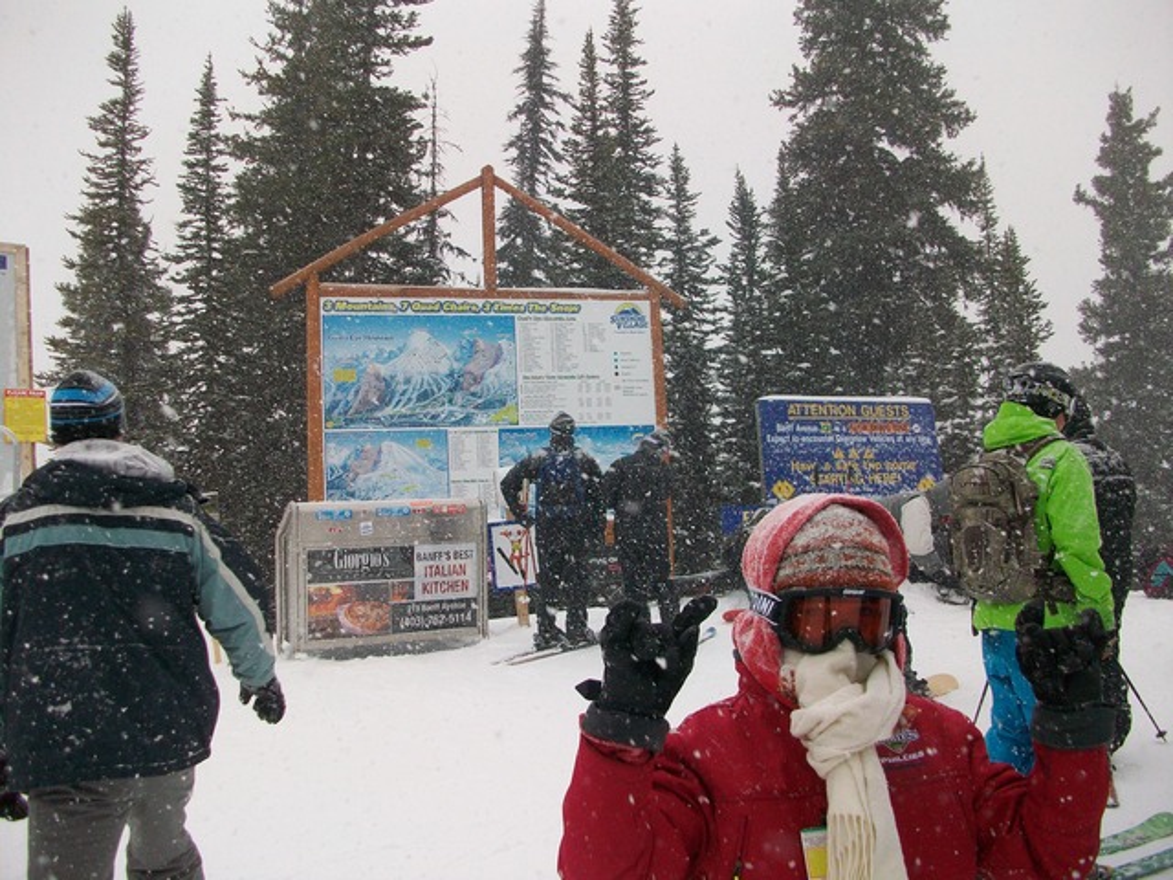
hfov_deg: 56.8
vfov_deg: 44.2
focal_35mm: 32
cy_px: 440
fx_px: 1084
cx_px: 586
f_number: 2.8
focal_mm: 5.7
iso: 64
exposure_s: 1/400
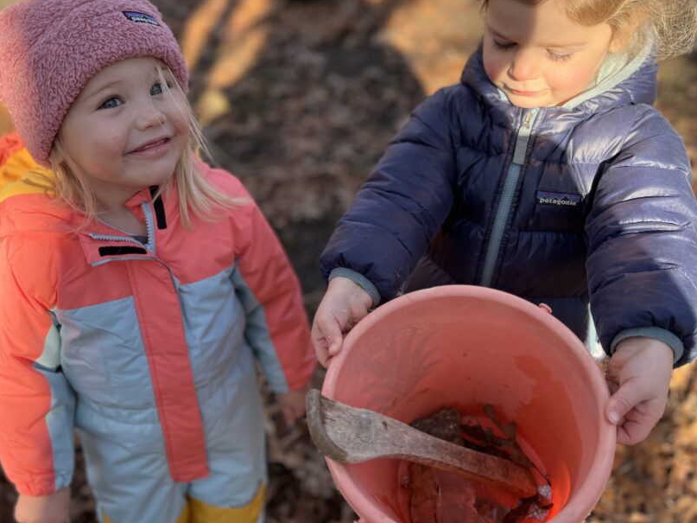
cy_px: 212
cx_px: 263
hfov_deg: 54.8
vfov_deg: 42.7
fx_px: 664
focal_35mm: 33
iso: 50
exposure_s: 1/840
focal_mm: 5.1
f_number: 1.6
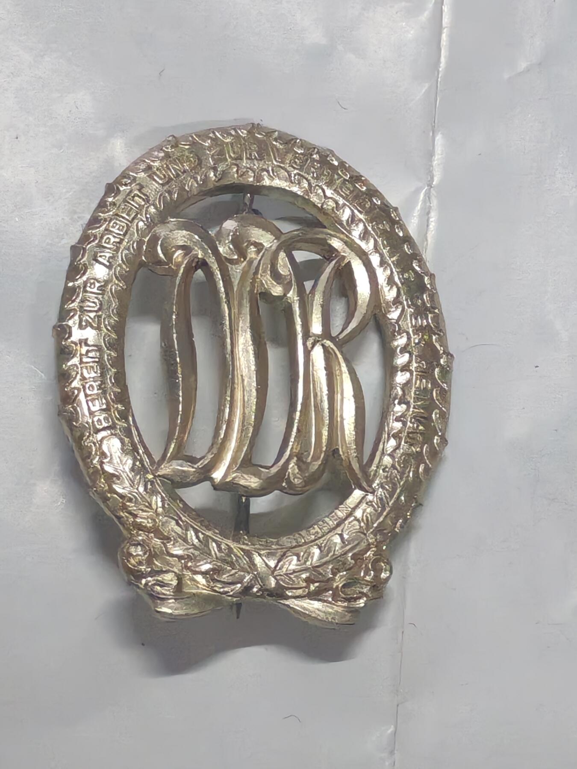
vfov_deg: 13.3
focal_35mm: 148
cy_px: 384
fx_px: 3289
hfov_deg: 10.0
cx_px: 288
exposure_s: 1/50
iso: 800
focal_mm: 5.52
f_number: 1.95
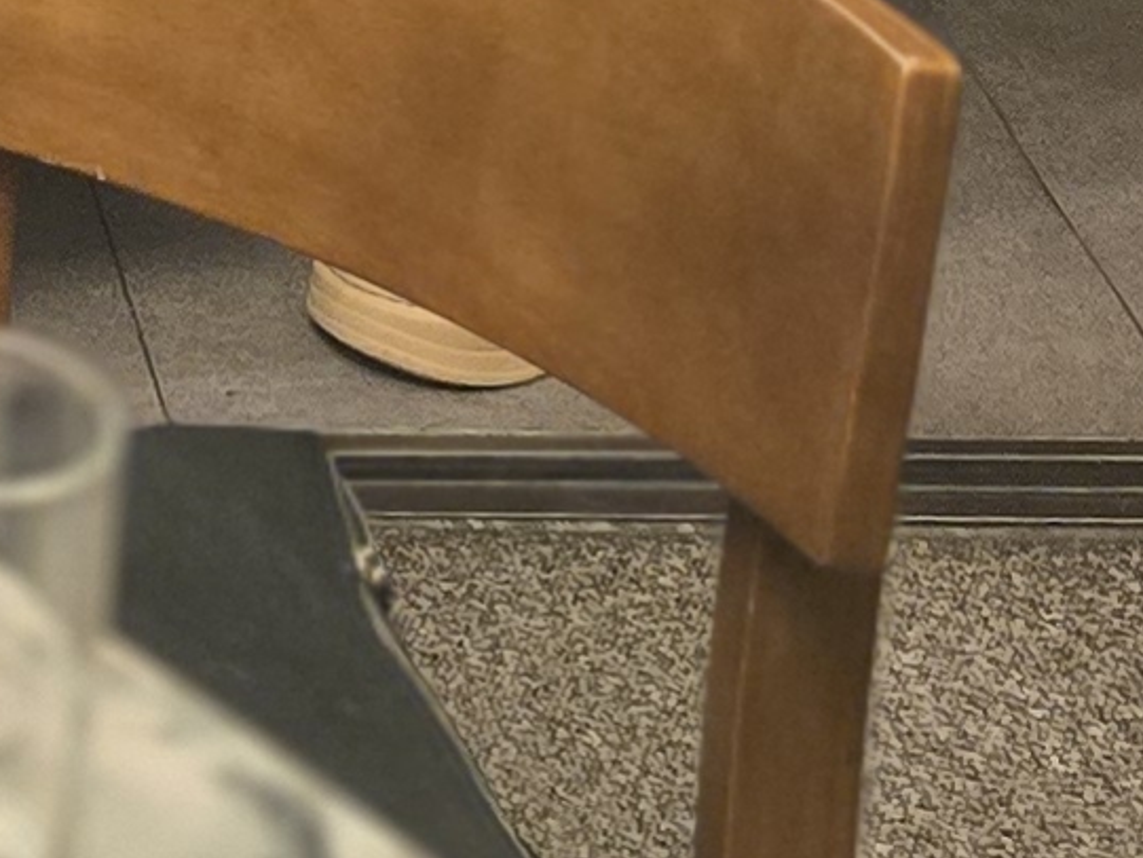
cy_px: -2160
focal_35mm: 170
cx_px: -995
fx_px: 5615
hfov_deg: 10.8
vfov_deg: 7.2
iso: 800
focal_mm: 6.3
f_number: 1.7
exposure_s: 1/120
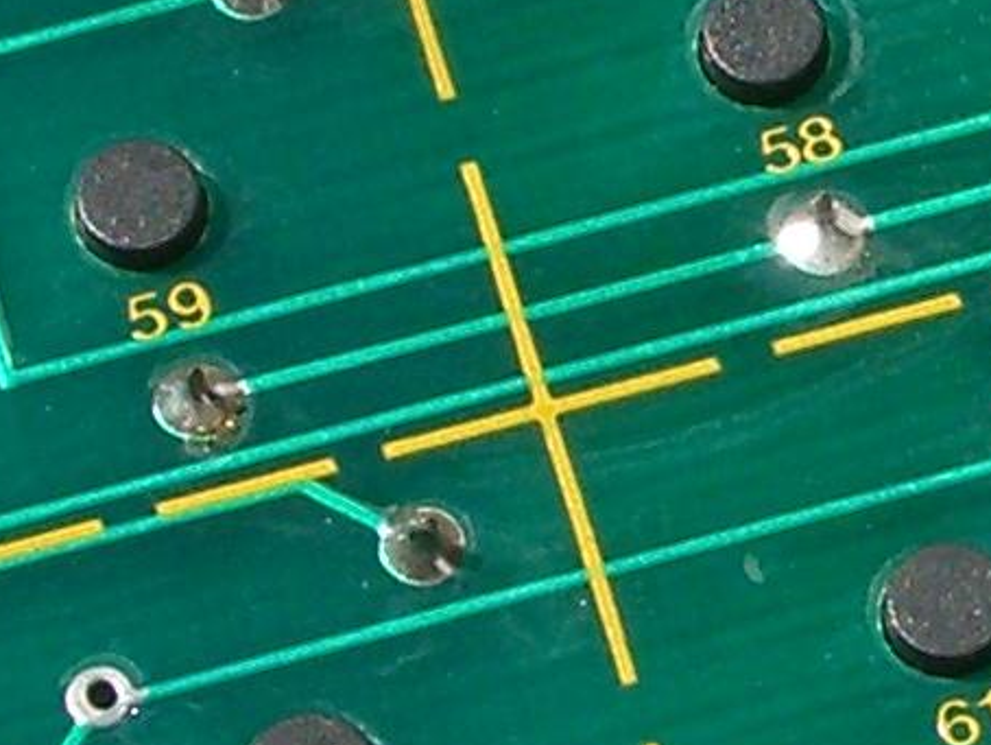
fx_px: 11944
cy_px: 533
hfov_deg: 4.7
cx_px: 1513
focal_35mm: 417
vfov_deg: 3.6
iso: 80
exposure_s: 1/400
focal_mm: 12.2
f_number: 6.2
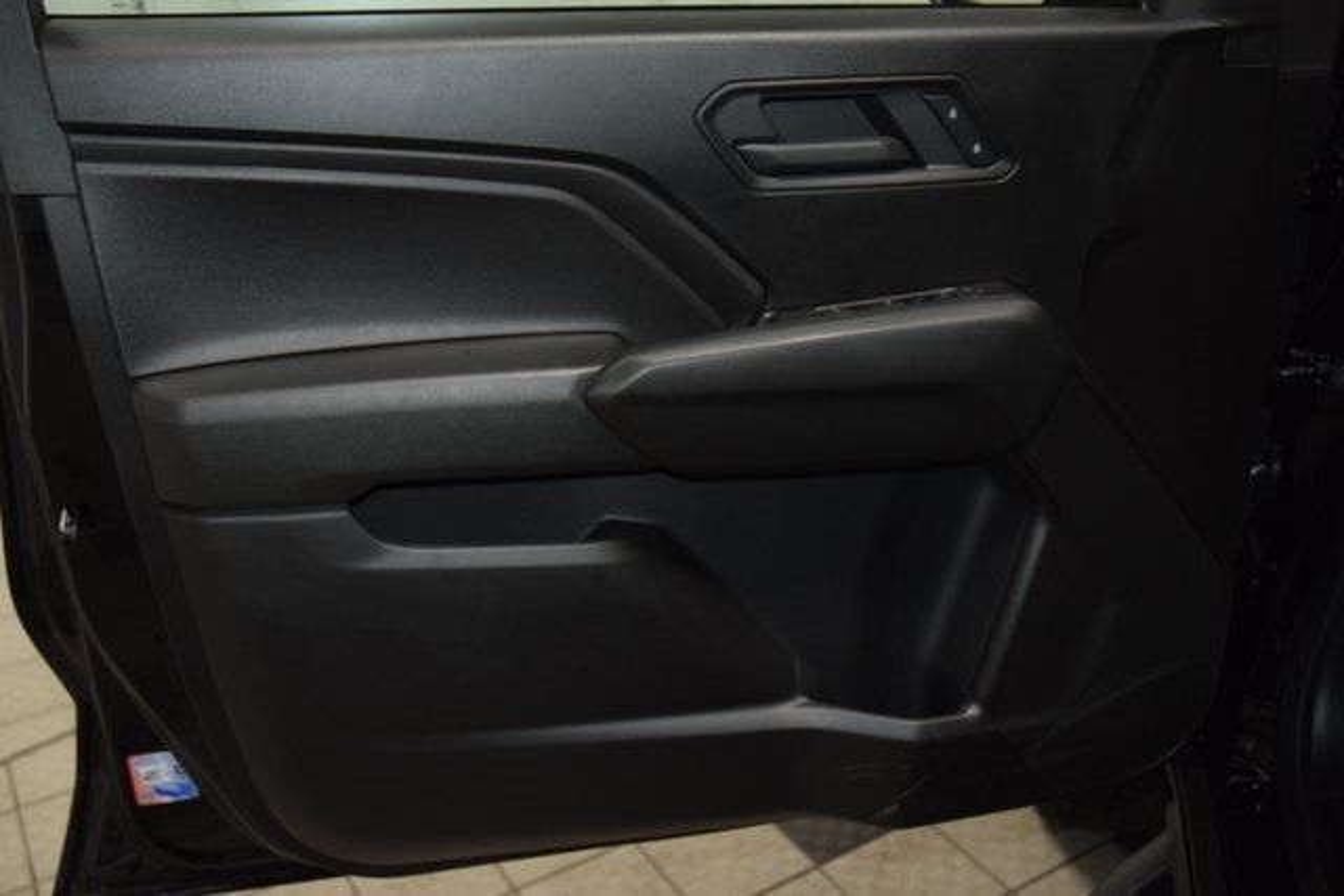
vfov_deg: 36.9
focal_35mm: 36
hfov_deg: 53.1
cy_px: 448
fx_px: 1344
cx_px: 672
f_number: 3.8
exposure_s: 1/125
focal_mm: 24
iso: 1600
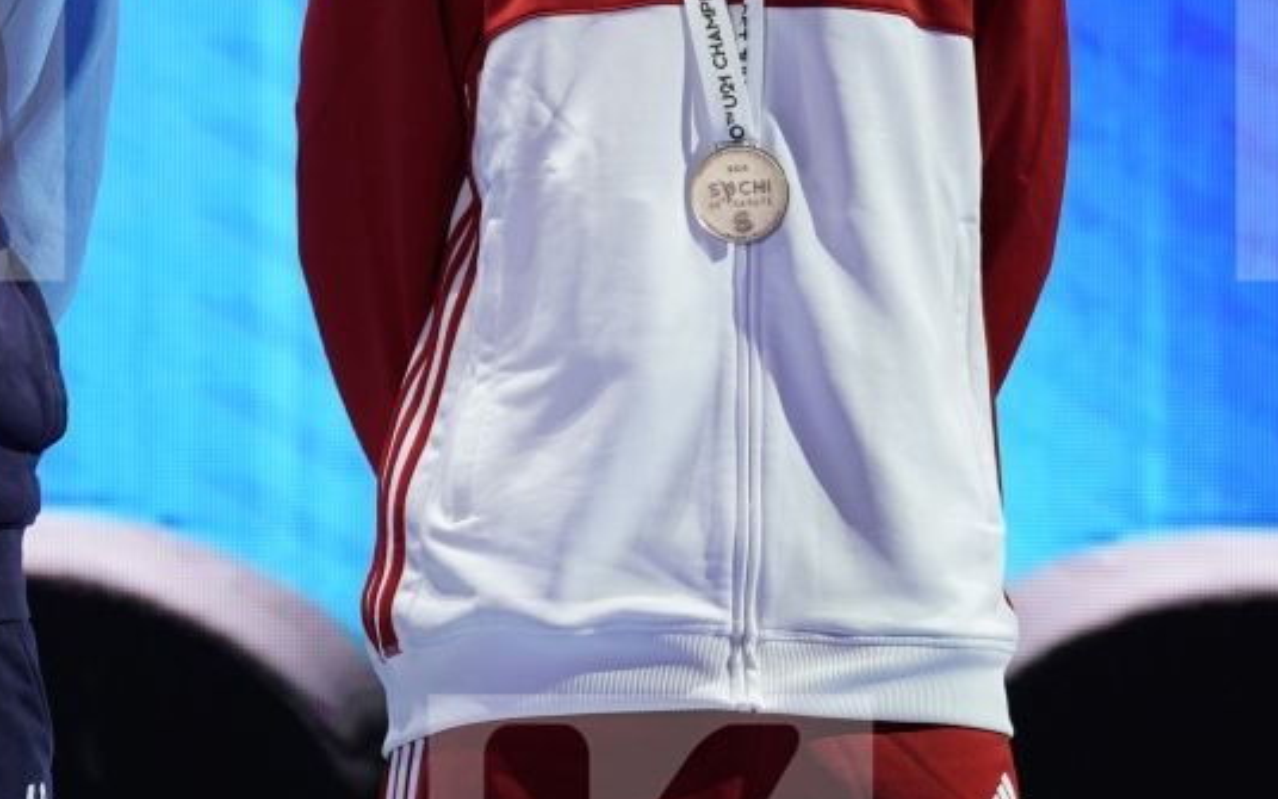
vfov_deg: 2.9
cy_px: 64
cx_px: 651
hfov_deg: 4.6
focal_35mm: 456
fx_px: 15882
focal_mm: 200
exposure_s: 1/250
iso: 320
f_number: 2.8
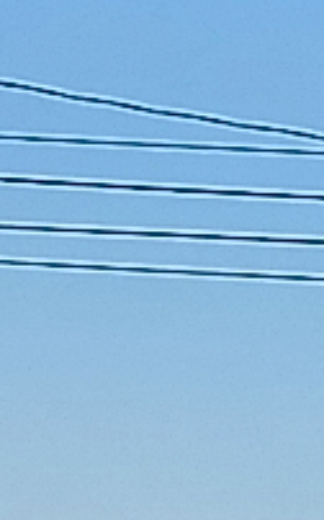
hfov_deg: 3.2
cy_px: 1377
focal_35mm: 395
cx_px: -679
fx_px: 5589
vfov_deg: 5.1
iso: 25
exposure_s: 1/1667
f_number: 1.8
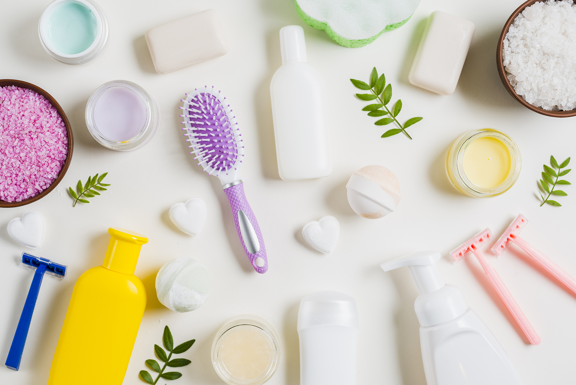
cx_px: 288
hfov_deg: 39.6
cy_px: 192
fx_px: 800
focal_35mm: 50
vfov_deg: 27.0
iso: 160
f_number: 5
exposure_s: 1/160
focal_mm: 50
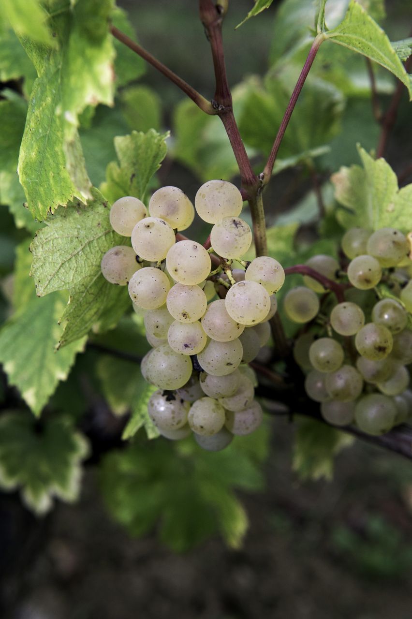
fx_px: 962
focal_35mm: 56
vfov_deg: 35.7
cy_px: 310
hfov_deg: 24.2
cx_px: 206
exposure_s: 1/500
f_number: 8
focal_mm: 56
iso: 1000
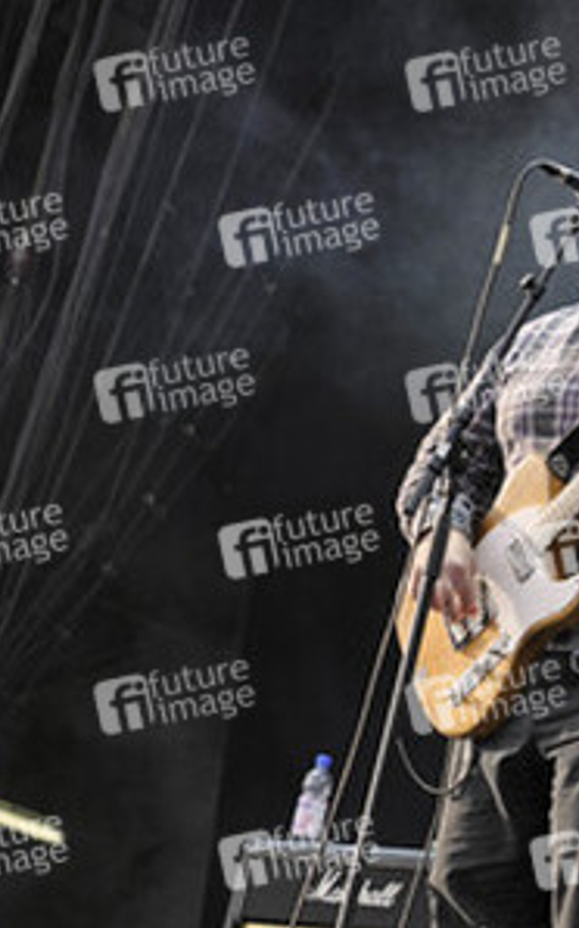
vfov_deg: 11.3
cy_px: 464
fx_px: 4675
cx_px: 216
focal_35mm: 185
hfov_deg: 7.1
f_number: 6.3
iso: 200
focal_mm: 80
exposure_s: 1/200
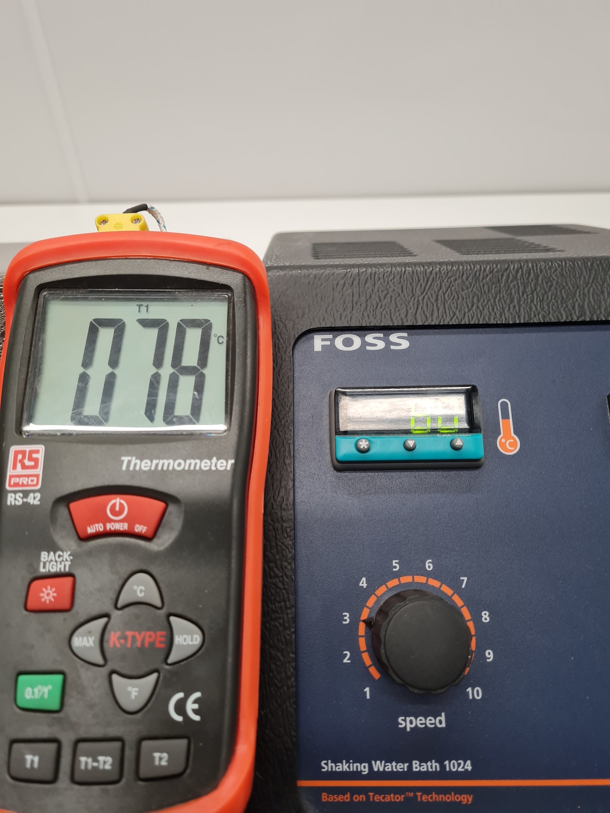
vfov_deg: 67.3
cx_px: 305
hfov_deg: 53.1
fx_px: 611
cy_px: 406
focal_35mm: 26
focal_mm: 5.4
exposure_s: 1/100
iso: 64
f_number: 1.8
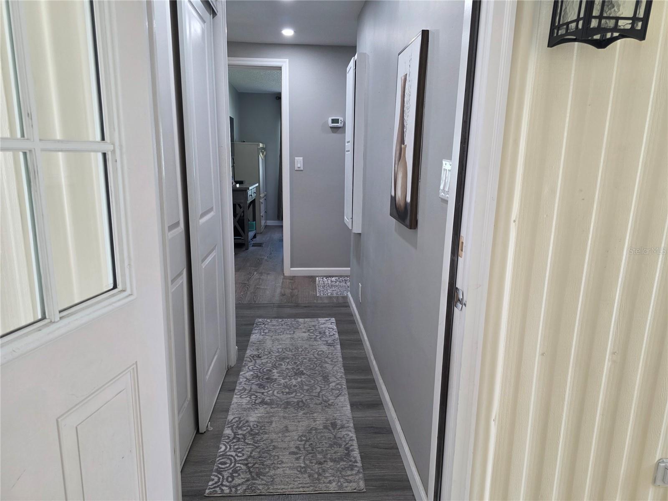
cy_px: 250
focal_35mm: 23
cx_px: 334
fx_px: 444
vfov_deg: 58.9
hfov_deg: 73.9
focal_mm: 6.3
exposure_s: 1/120
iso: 160
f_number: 1.7
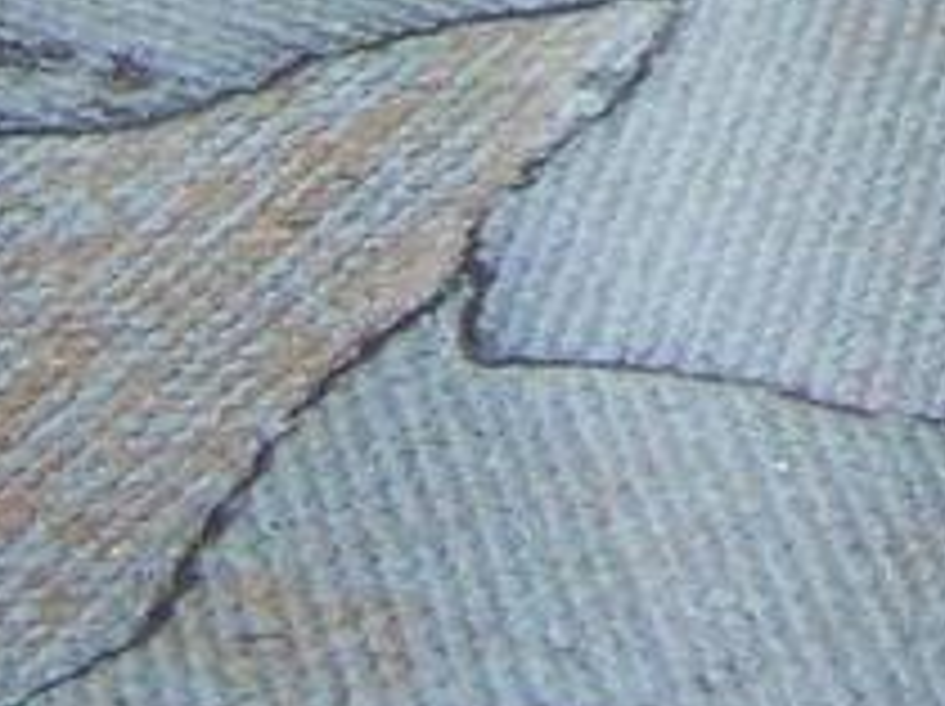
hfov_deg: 7.0
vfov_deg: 5.0
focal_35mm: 278
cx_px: 1408
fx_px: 7581
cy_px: -1758
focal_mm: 6.3
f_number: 2.8
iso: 200
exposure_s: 1/30
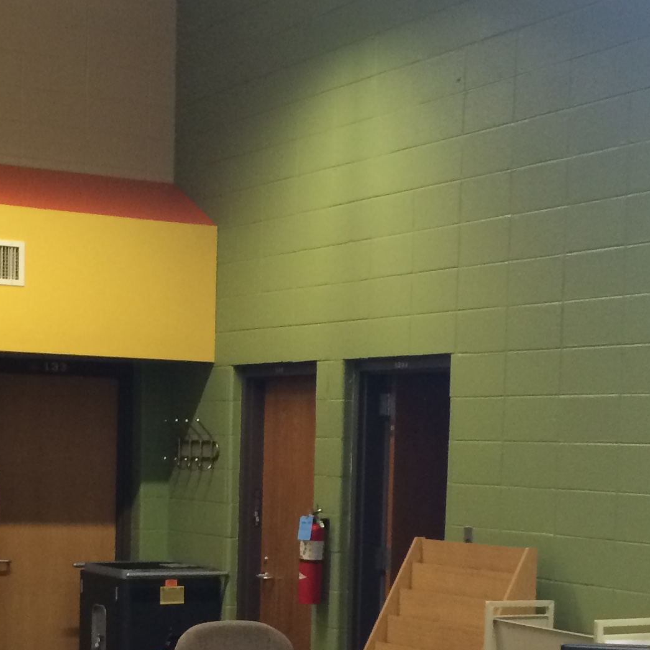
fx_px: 1700
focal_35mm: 80
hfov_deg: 21.6
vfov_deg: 21.3
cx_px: 349
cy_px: 549
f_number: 2.2
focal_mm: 4.15
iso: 125
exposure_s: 1/30
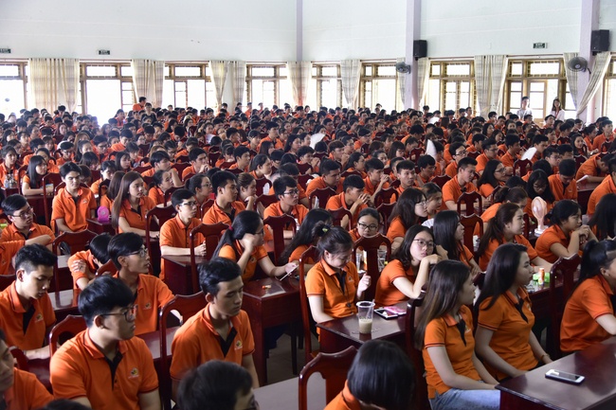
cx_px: 308
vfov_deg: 30.5
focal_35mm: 44
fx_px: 753
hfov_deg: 44.5
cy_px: 205
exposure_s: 1/25
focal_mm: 44
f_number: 4
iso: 800
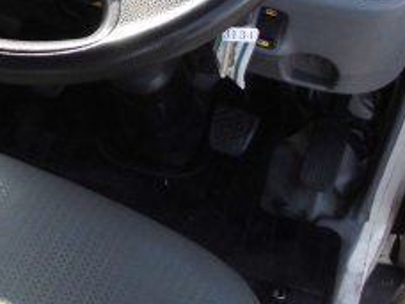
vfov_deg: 19.6
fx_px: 854
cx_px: -60
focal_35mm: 73
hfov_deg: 24.5
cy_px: 9
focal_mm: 4.6
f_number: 3.5
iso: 100
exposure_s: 1/80
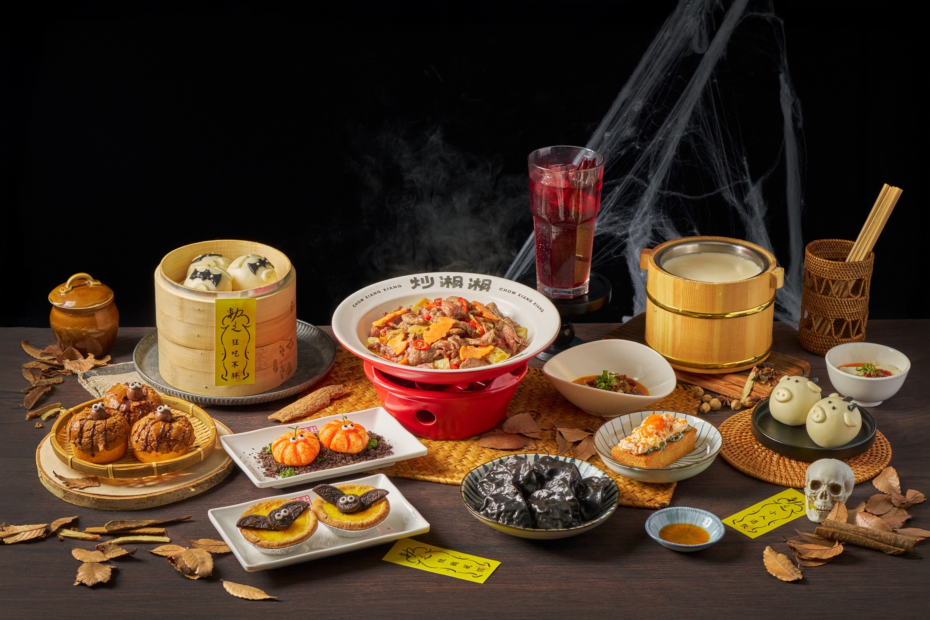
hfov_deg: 28.8
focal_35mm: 70
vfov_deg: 19.5
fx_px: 1808
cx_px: 465
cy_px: 310
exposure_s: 1/160
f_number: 10
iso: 400
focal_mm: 70
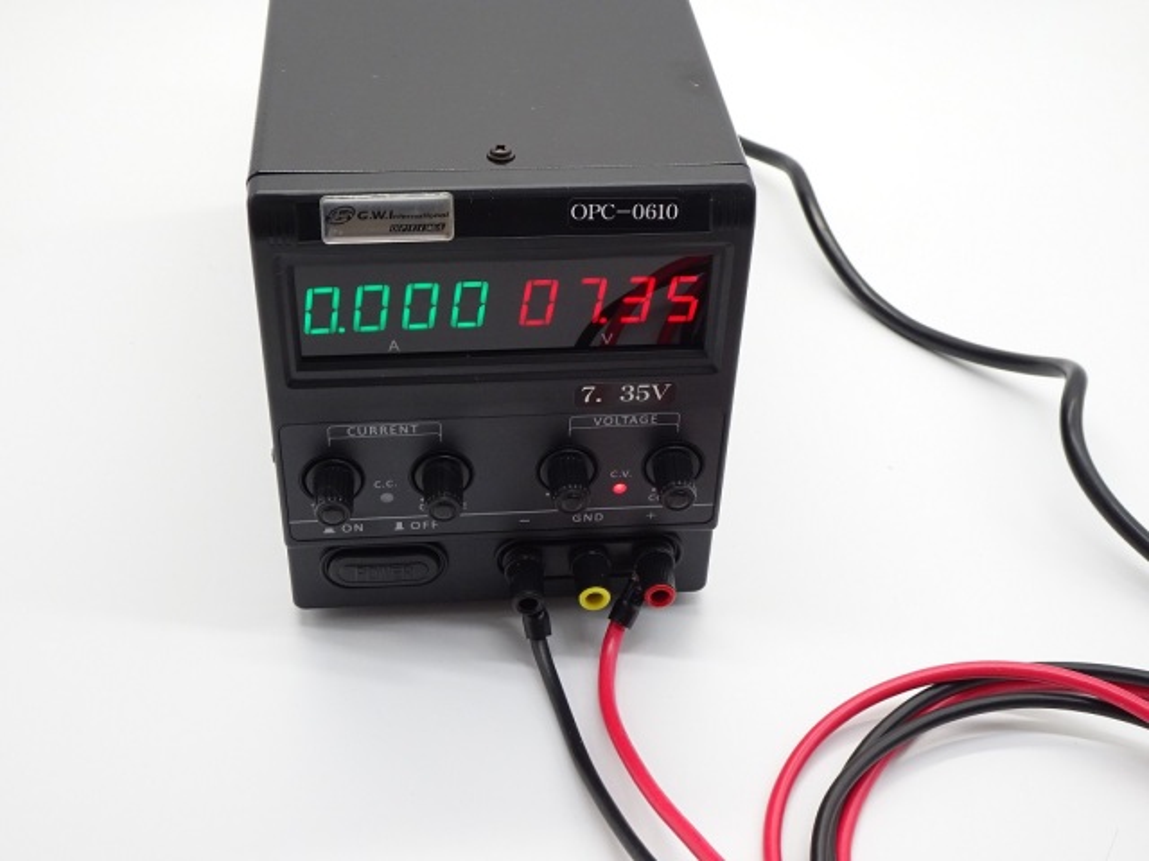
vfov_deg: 32.9
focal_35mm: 44
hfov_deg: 42.9
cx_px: 574
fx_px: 1460
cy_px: 430
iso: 200
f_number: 4.5
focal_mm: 7.58
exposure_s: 1/50
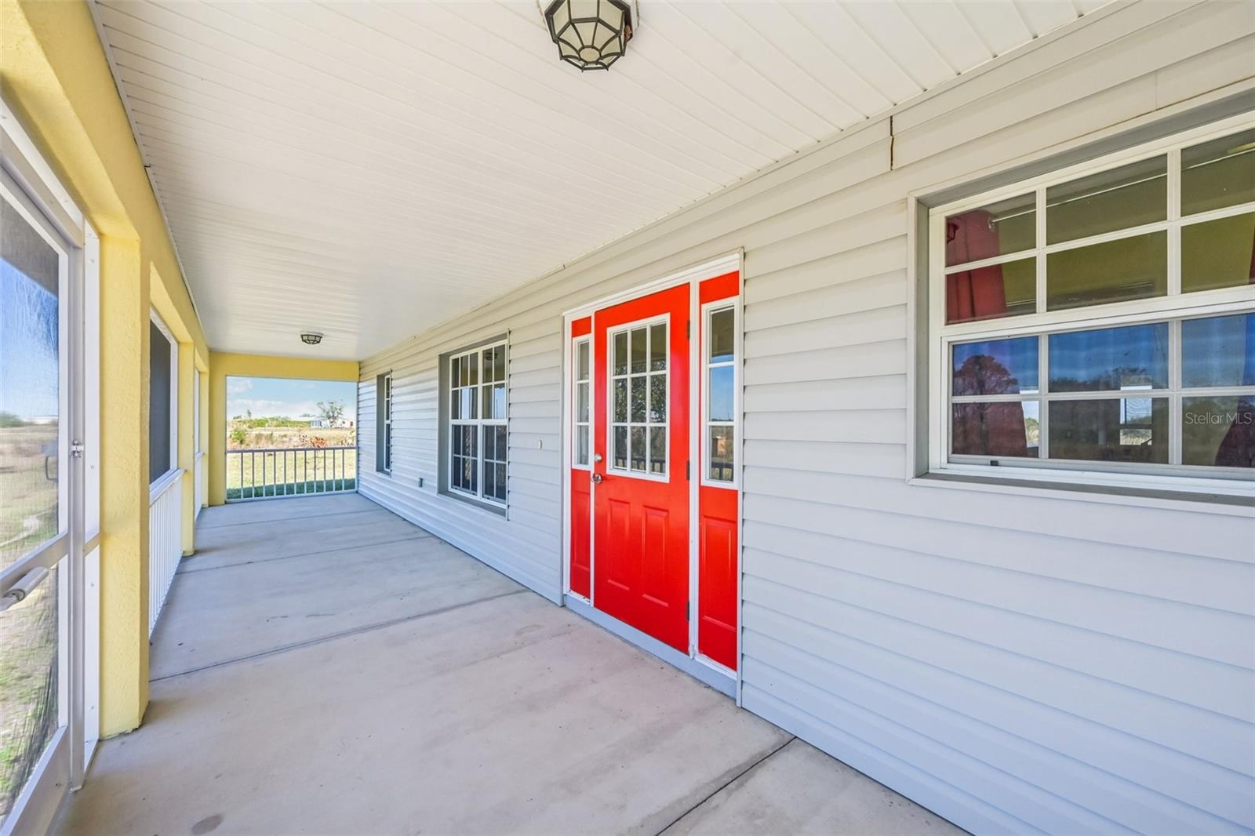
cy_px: 418
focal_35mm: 14
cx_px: 628
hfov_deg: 104.3
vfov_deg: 81.2
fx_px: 488
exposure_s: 1/200
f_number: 8
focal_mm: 14
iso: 400
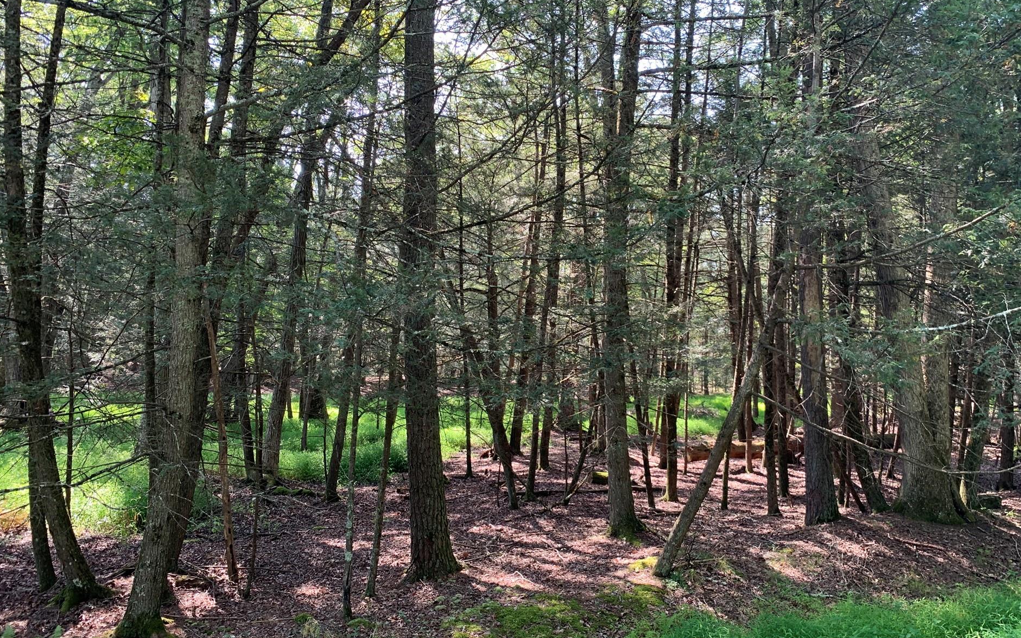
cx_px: 551
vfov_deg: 41.8
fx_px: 835
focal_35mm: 30
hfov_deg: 62.8
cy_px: 281
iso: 64
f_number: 1.8
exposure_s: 1/121
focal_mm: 4.25
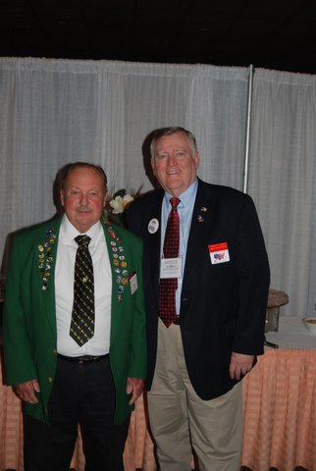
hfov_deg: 32.0
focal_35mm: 42
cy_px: 236
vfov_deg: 46.3
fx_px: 551
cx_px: 158
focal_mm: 28
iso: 125
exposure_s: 1/60
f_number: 3.5
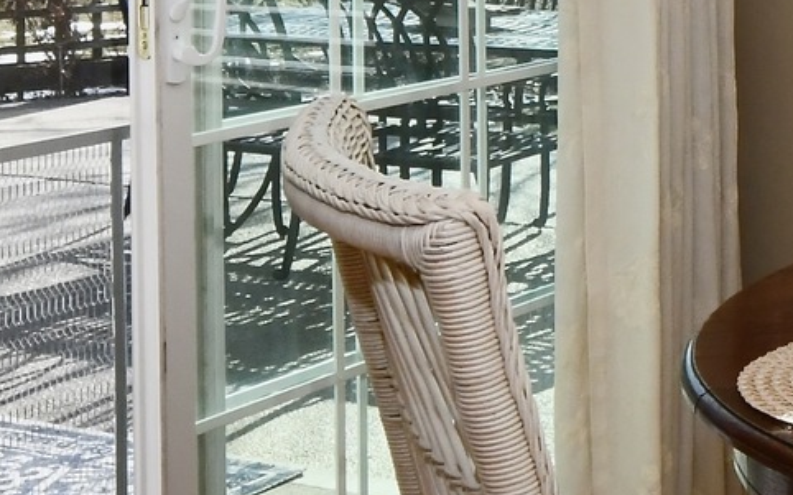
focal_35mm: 91
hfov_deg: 21.2
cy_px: -132
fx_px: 1966
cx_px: 962
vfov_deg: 13.9
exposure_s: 1/250
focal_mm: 14
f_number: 16
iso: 640
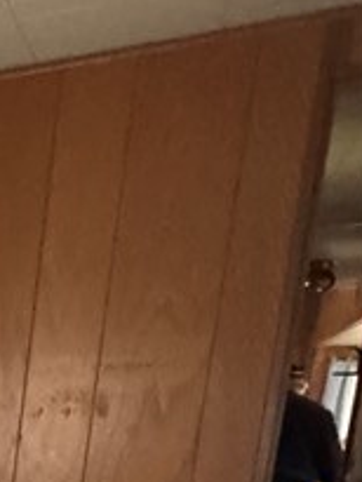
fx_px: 975
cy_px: 611
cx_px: -529
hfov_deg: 13.9
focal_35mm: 70
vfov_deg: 24.5
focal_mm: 2.22
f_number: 2.2
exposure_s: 1/60
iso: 800
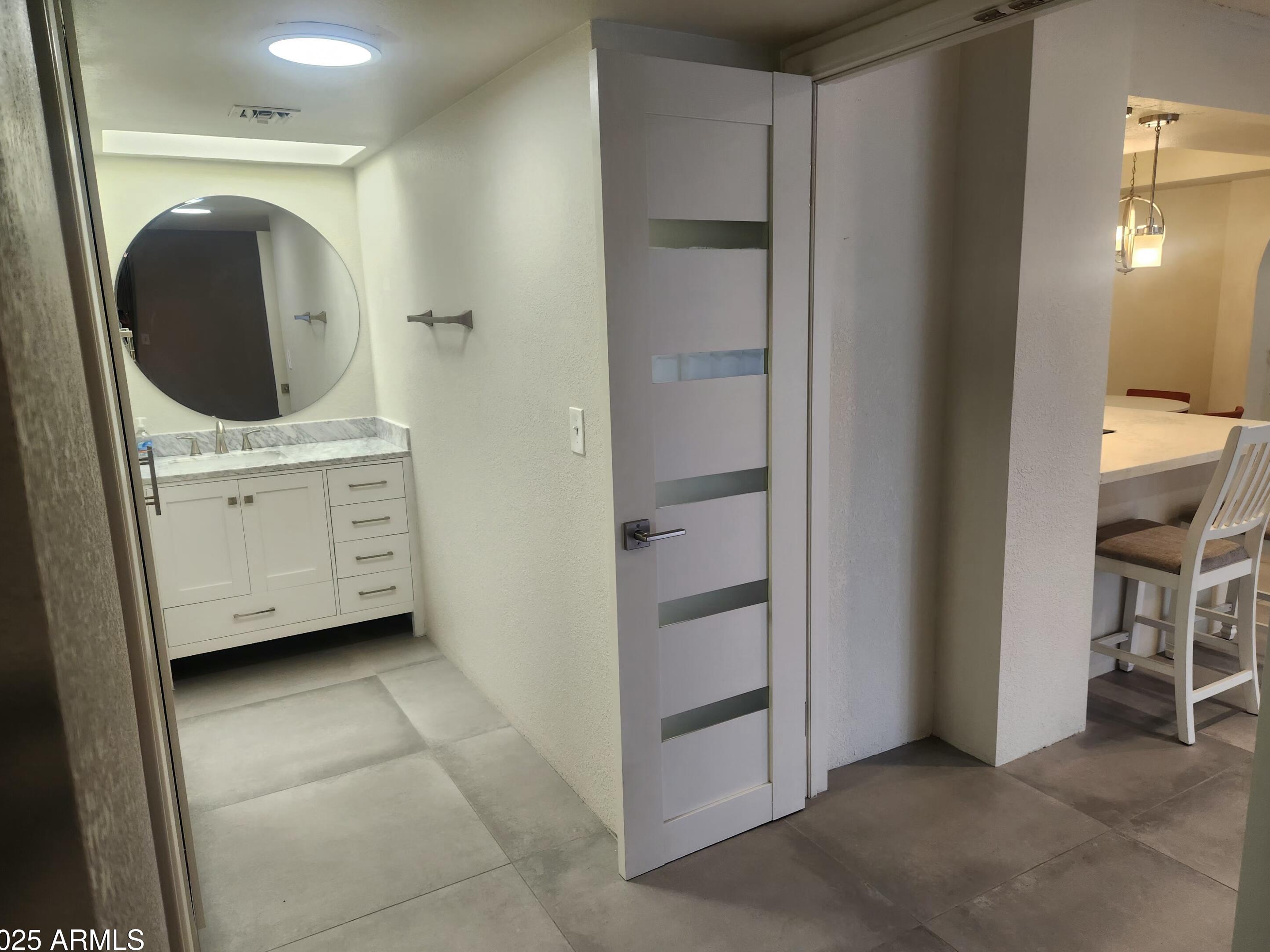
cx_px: 640
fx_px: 880
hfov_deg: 71.6
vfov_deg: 56.8
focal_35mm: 24
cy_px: 489
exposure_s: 1/120
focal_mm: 5.4
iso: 125
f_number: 1.8
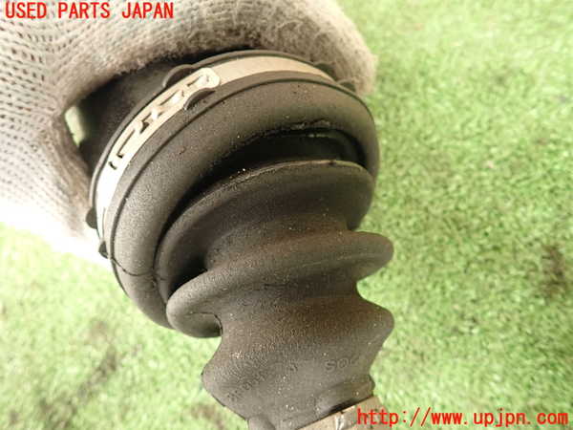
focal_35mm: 25
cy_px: 215
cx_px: 286
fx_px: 414
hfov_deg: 69.4
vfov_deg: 54.9
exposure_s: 1/30
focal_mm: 4.5
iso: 250
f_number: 2
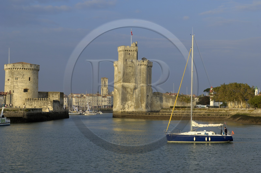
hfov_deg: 29.9
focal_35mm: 68
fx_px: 489
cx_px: 130
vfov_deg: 20.1
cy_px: 86
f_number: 7.6
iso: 100
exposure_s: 1/160
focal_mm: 45
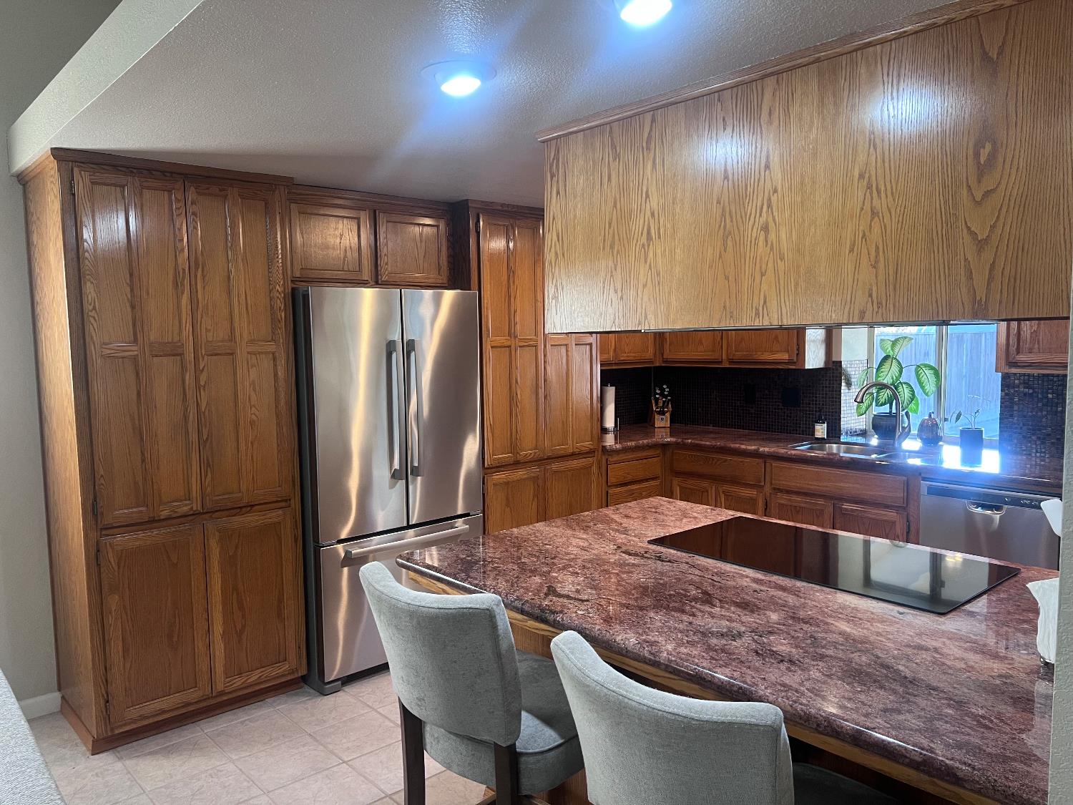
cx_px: 536
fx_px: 806
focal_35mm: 26
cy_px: 402
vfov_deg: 53.1
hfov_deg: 67.3
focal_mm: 5.7
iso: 125
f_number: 1.5
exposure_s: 1/60
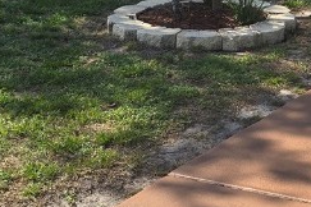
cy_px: -3
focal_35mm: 101
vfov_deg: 13.4
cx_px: 356
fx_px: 872
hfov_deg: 19.2
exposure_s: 1/596
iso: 12
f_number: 1.7
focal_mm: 6.3
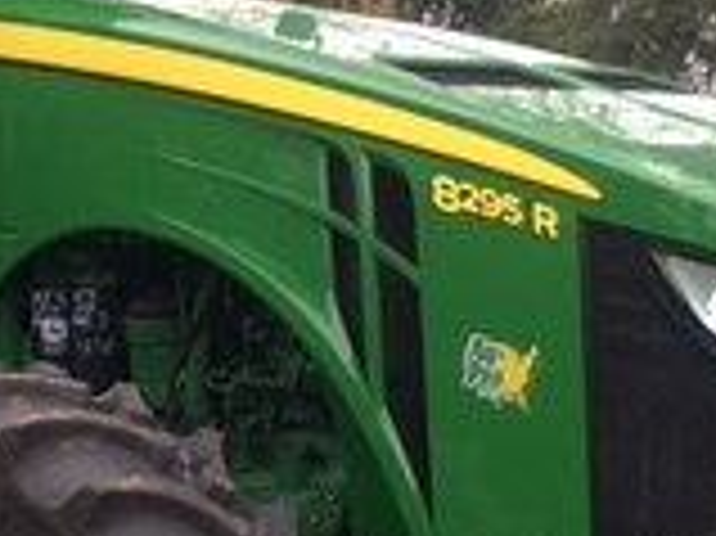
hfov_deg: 16.7
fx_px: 2418
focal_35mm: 117
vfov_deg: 12.6
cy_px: 279
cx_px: 126
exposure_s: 1/60
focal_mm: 4.15
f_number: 2.2
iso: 25
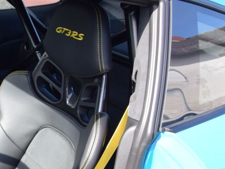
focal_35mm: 111
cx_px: -16
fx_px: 722
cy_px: 157
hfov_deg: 17.2
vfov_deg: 13.2
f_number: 8
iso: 400
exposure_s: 1/250
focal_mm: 35
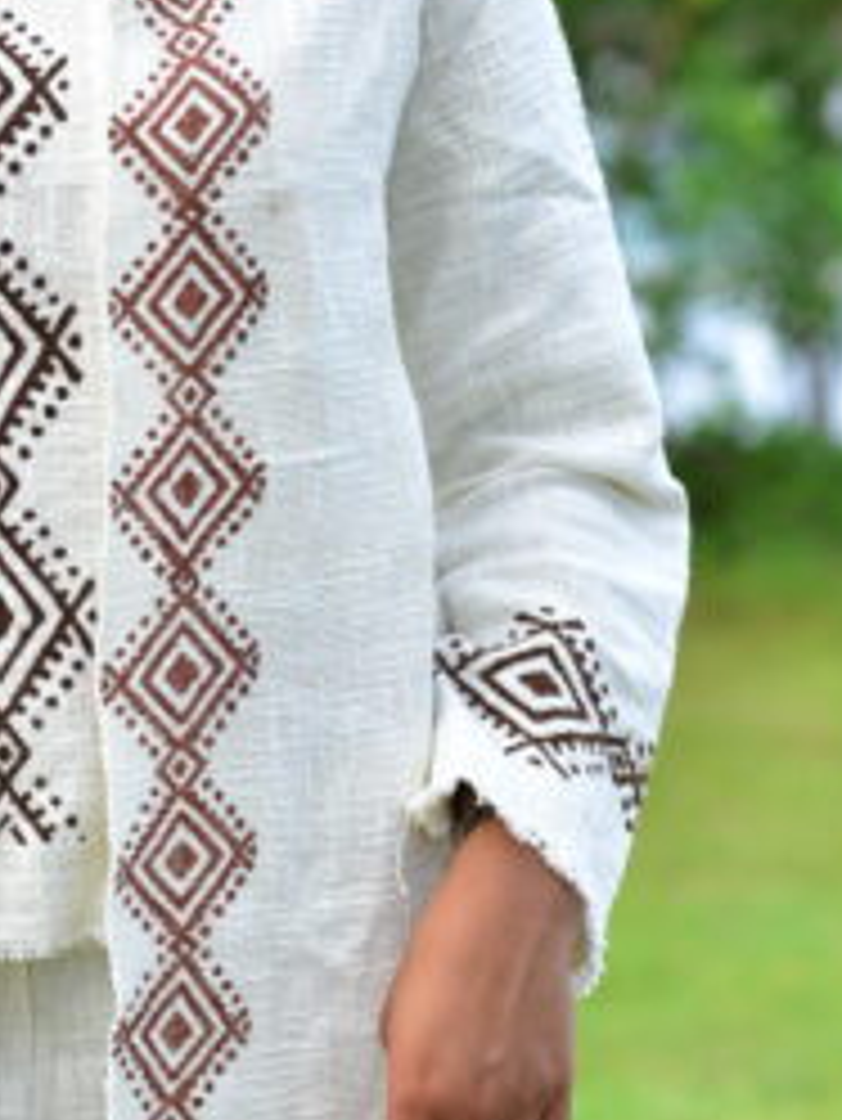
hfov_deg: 6.4
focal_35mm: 231
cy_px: 184
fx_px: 7485
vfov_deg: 8.5
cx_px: -59
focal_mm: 85
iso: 320
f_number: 2
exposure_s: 1/320
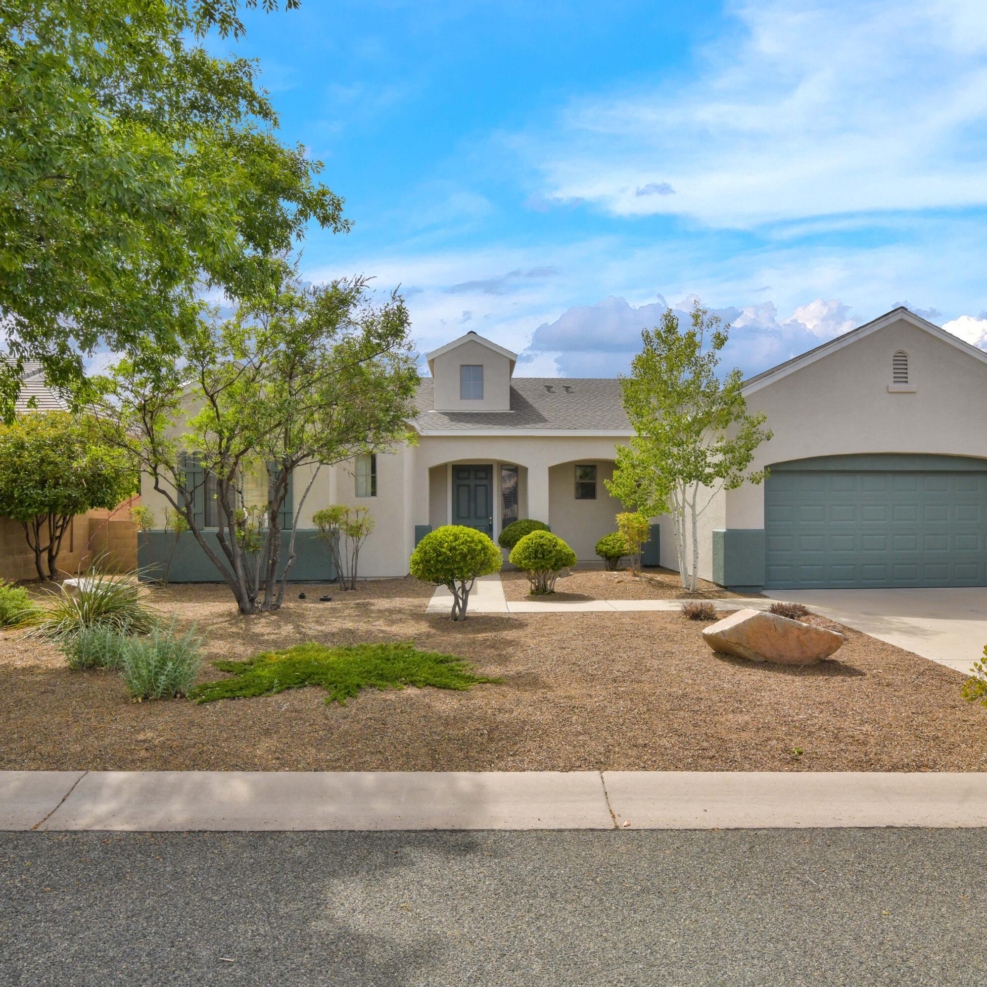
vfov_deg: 67.3
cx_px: 493
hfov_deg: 67.3
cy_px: 493
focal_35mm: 23
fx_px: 742
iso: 500
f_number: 13
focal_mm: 18
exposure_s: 1/640
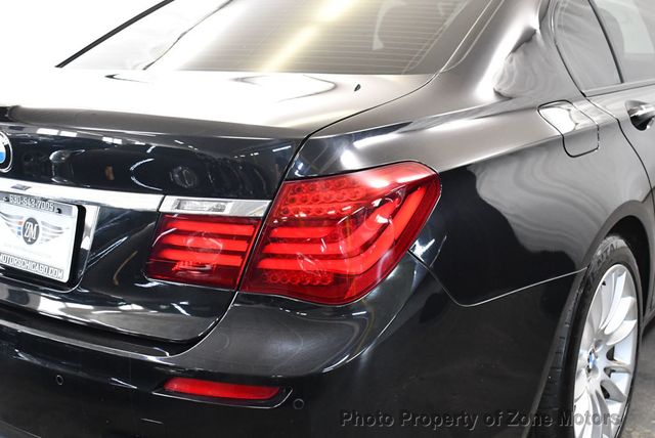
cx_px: 328
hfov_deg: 42.7
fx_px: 838
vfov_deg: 29.3
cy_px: 219
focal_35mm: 46
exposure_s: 1/125
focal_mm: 23
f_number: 3.8
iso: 2800
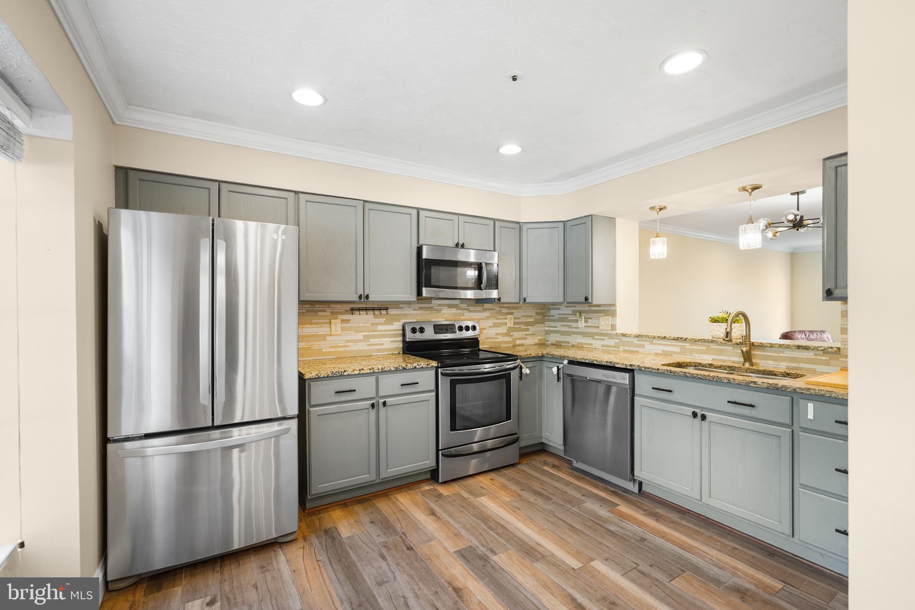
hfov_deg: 96.7
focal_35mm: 16
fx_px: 407
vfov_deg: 73.7
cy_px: 305
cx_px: 458
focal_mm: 16
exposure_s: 1/30
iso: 1000
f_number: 4
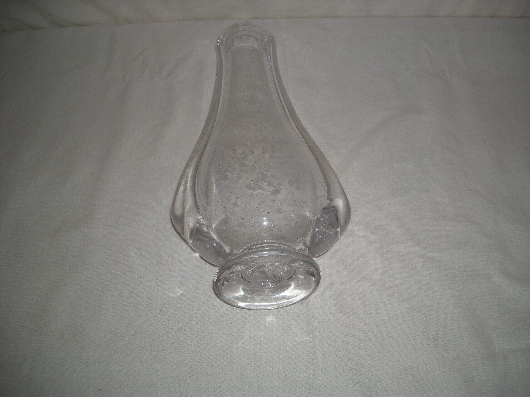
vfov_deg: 40.7
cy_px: 198
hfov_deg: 52.6
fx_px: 536
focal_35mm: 35
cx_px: 265
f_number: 2.8
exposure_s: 1/41.5
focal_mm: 5.7
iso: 50
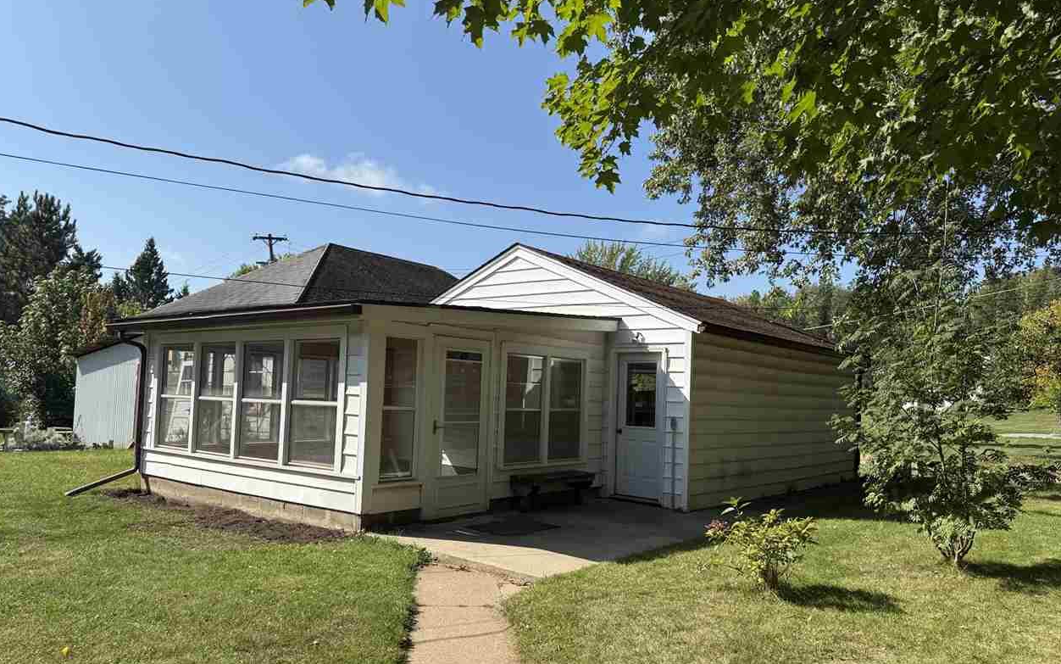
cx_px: 520
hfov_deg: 70.4
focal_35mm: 26
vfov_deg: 47.5
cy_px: 374
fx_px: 752
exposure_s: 1/3953
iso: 80
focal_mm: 6.76
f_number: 1.78
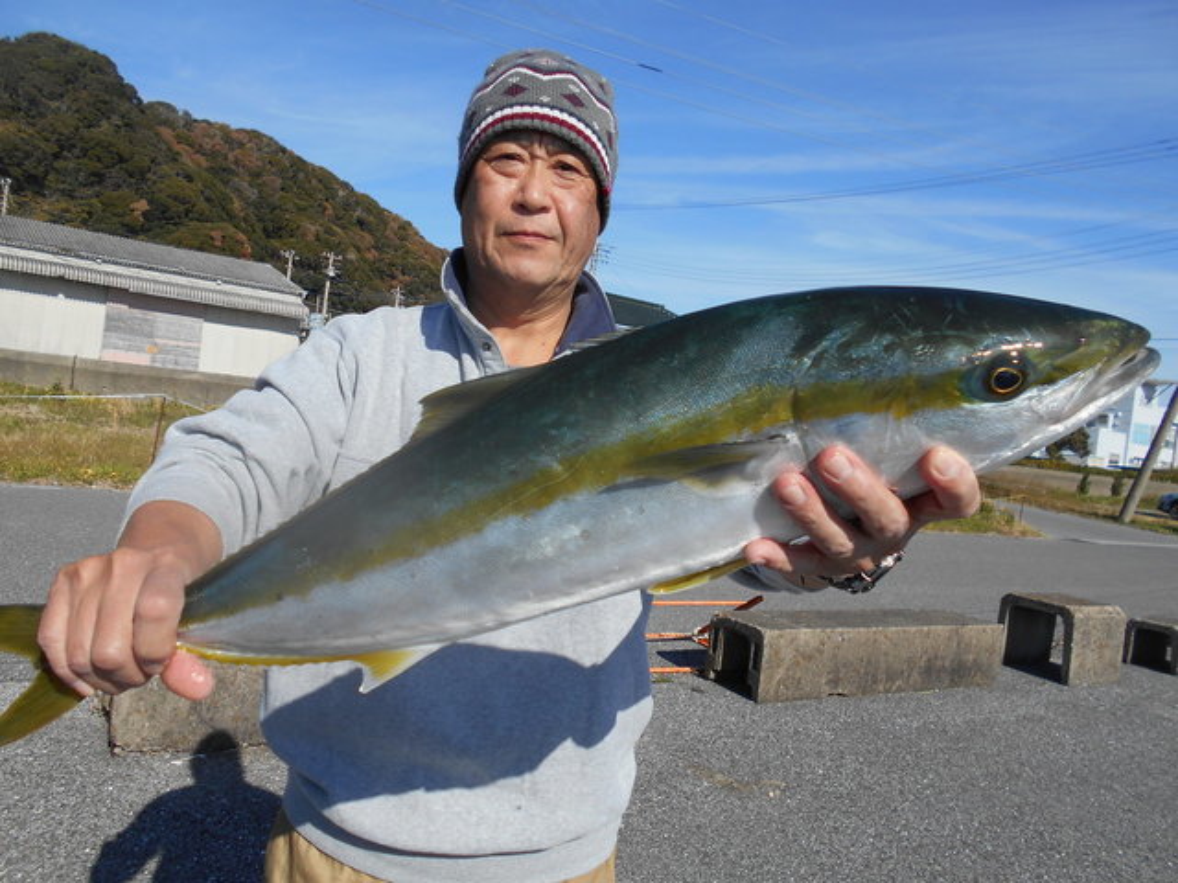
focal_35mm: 26
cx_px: 589
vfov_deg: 53.1
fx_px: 885
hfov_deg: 67.3
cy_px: 442
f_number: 3.2
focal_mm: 4.6
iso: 80
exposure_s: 1/1250
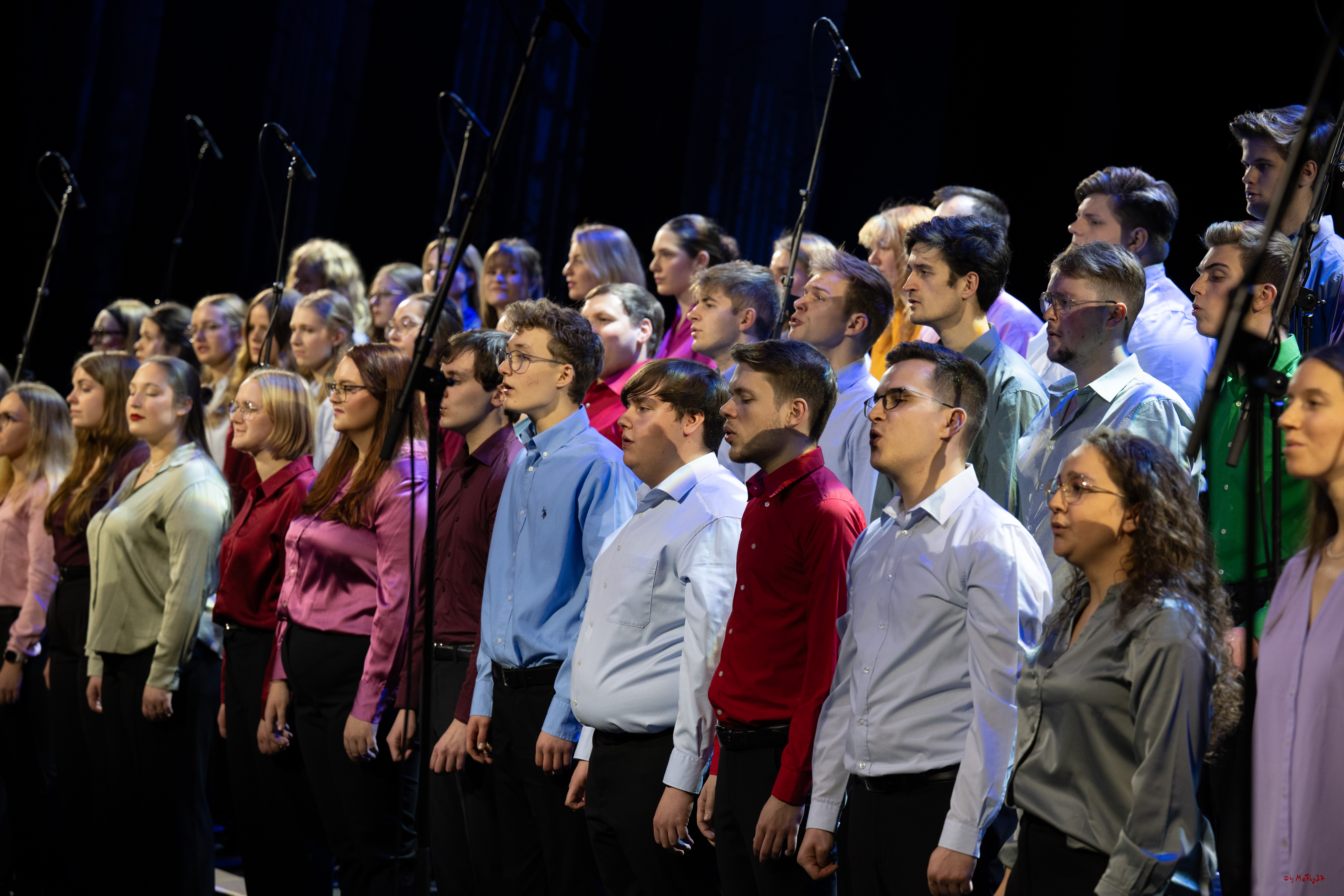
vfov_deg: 12.5
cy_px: 448
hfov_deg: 18.6
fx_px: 4106
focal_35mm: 110
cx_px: 672
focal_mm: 110
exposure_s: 1/160
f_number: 4.5
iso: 1000
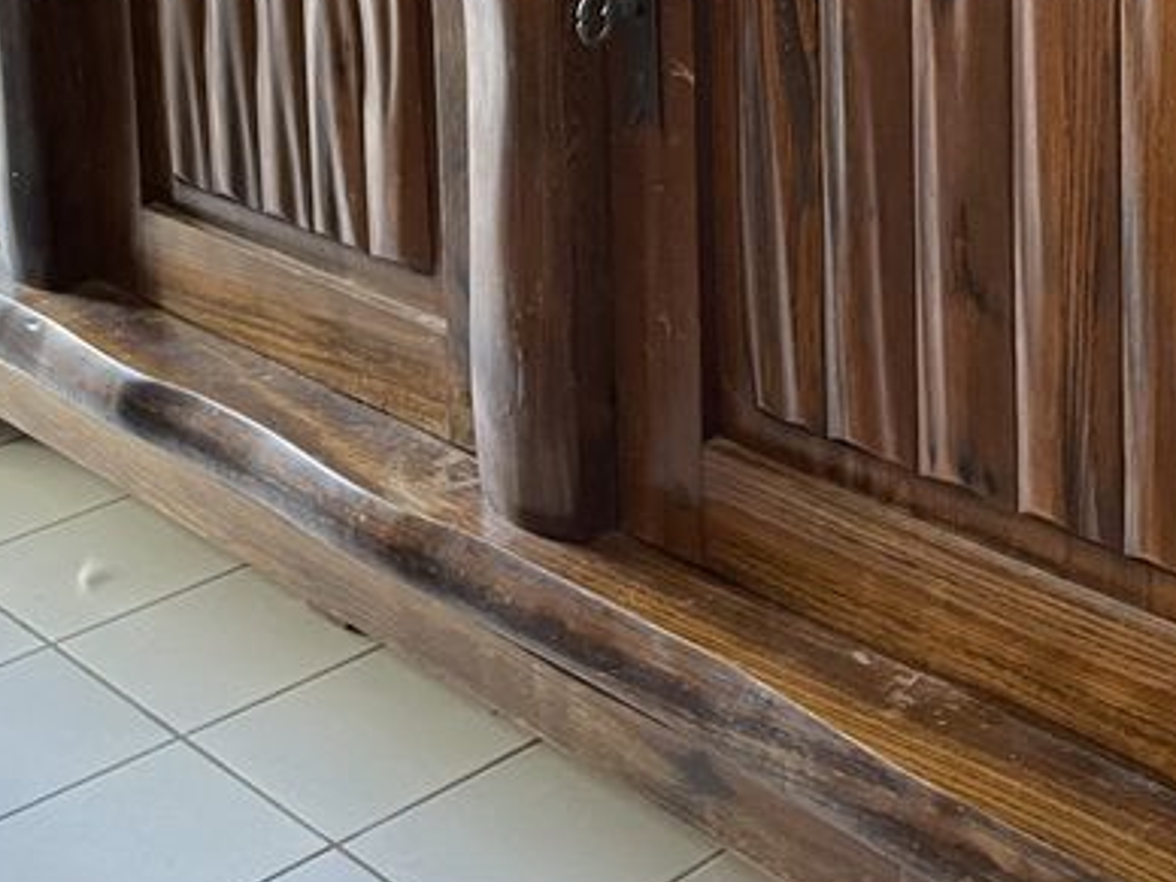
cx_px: 846
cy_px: -218
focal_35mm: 67
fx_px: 2276
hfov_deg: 28.6
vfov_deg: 20.3
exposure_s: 1/50
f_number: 1.6
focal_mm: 4.2
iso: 400
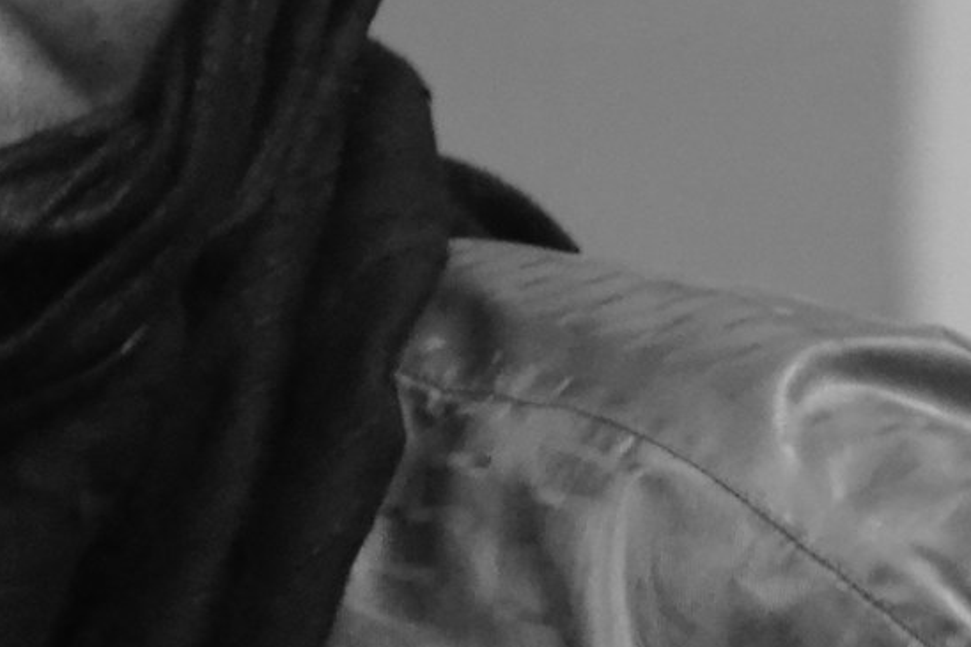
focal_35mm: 887
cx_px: 999
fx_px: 23921
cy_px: 447
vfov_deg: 1.5
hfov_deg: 2.3
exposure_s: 1/60
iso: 3200
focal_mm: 135
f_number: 5
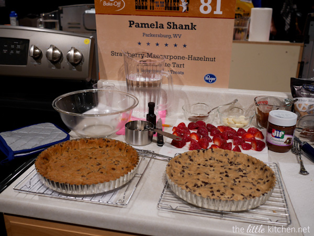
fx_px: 363
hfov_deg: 46.8
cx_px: 157
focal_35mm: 40
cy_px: 118
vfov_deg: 36.0
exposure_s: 1/200
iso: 200
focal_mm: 20
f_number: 2.8
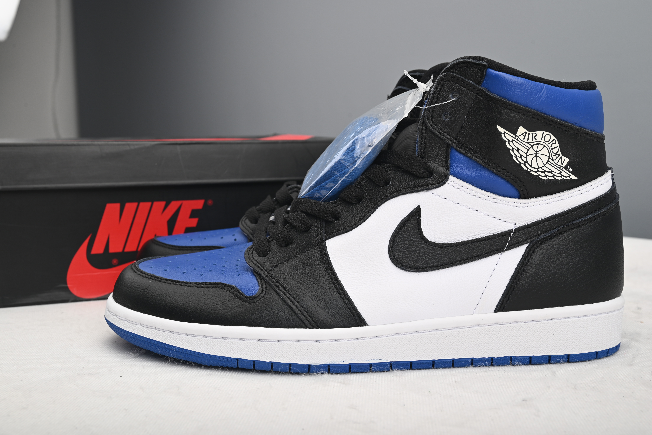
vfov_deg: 33.4
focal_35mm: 40
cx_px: 326
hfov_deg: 48.4
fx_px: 725
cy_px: 218
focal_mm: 40
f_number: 11
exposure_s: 1/200
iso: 100
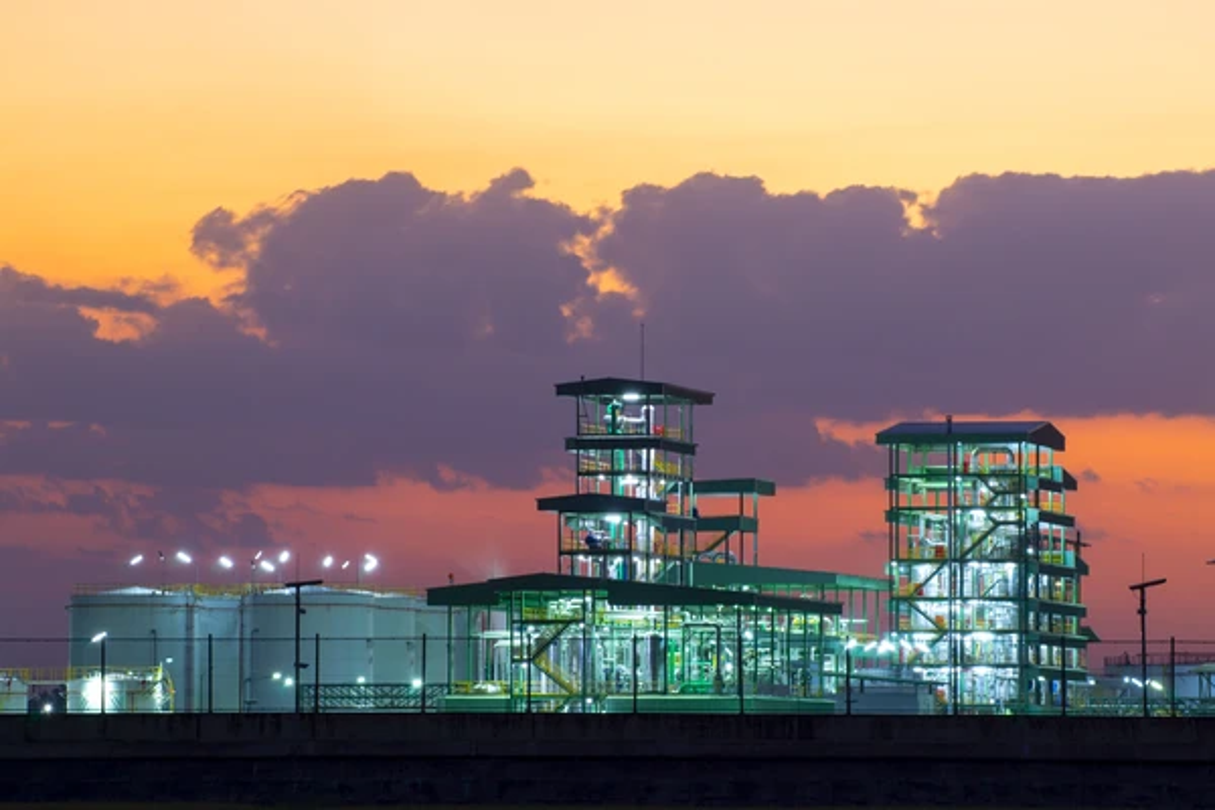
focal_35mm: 202
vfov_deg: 6.8
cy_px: 405
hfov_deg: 10.2
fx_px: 6834
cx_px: 608
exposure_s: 5
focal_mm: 135
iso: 100
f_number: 11
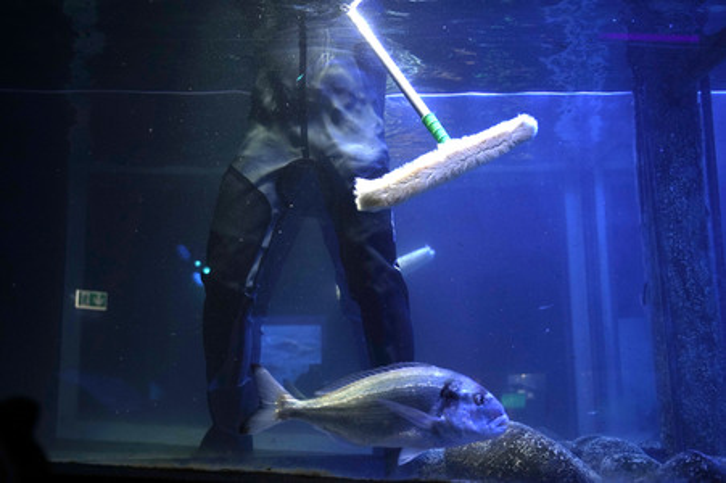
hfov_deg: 51.9
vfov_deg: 35.9
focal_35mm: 37
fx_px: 746
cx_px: 363
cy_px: 242
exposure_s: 1/160
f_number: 2.8
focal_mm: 37
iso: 1600
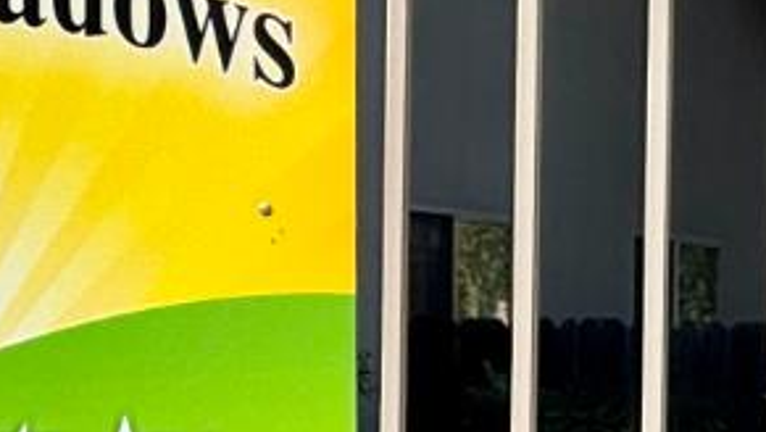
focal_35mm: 674
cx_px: 266
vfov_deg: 1.8
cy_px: 612
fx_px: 13696
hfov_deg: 3.2
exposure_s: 1/1114
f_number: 2.8
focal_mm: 15.66
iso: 50
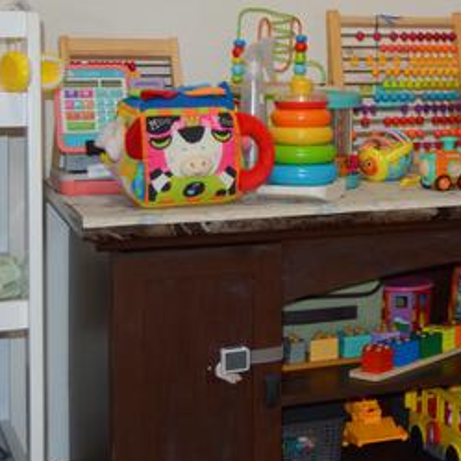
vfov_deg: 20.6
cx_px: 622
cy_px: 17
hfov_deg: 19.3
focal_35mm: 82
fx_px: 1236
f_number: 3.5
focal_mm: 20
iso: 400
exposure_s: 1/60
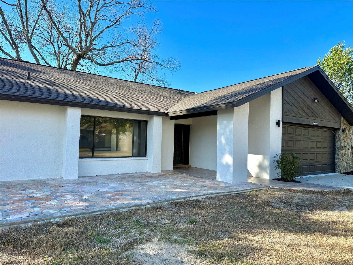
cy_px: 132
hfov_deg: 71.6
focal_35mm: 24
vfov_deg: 56.8
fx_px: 245
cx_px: 176
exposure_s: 1/2370
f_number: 1.78
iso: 80
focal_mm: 6.76
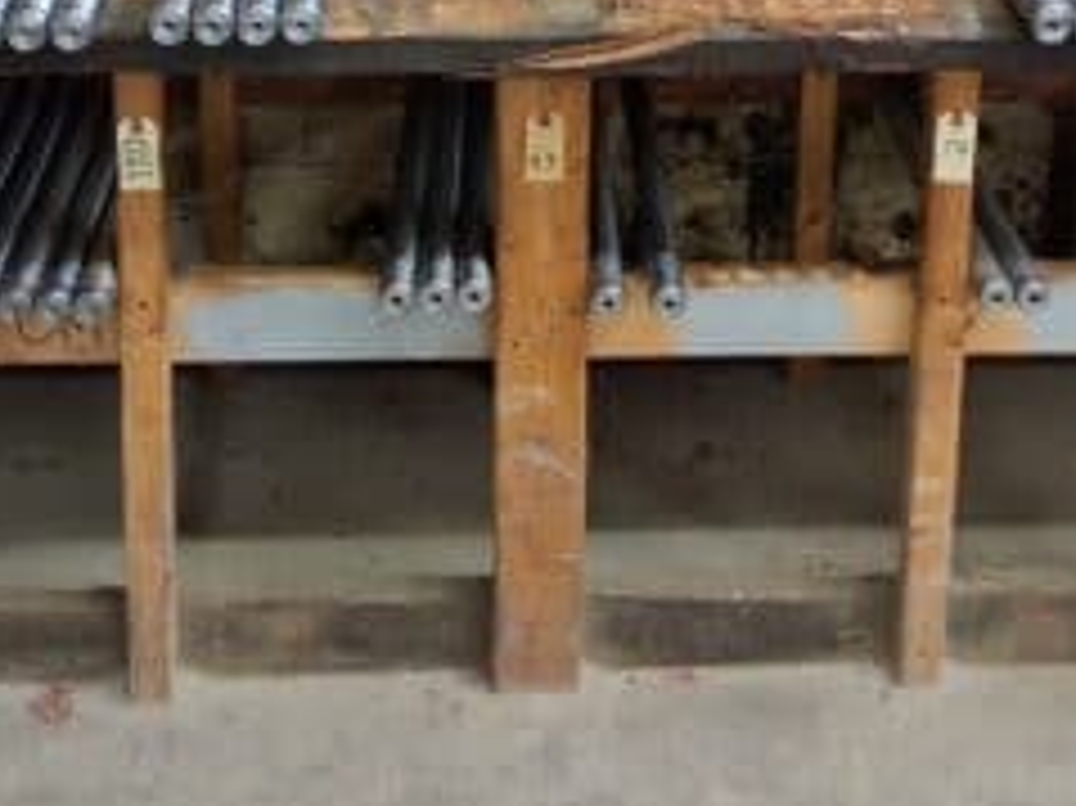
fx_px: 2268
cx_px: 545
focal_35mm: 73
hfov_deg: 26.7
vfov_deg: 19.2
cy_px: -119
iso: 500
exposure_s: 1/25
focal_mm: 3.98
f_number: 1.8
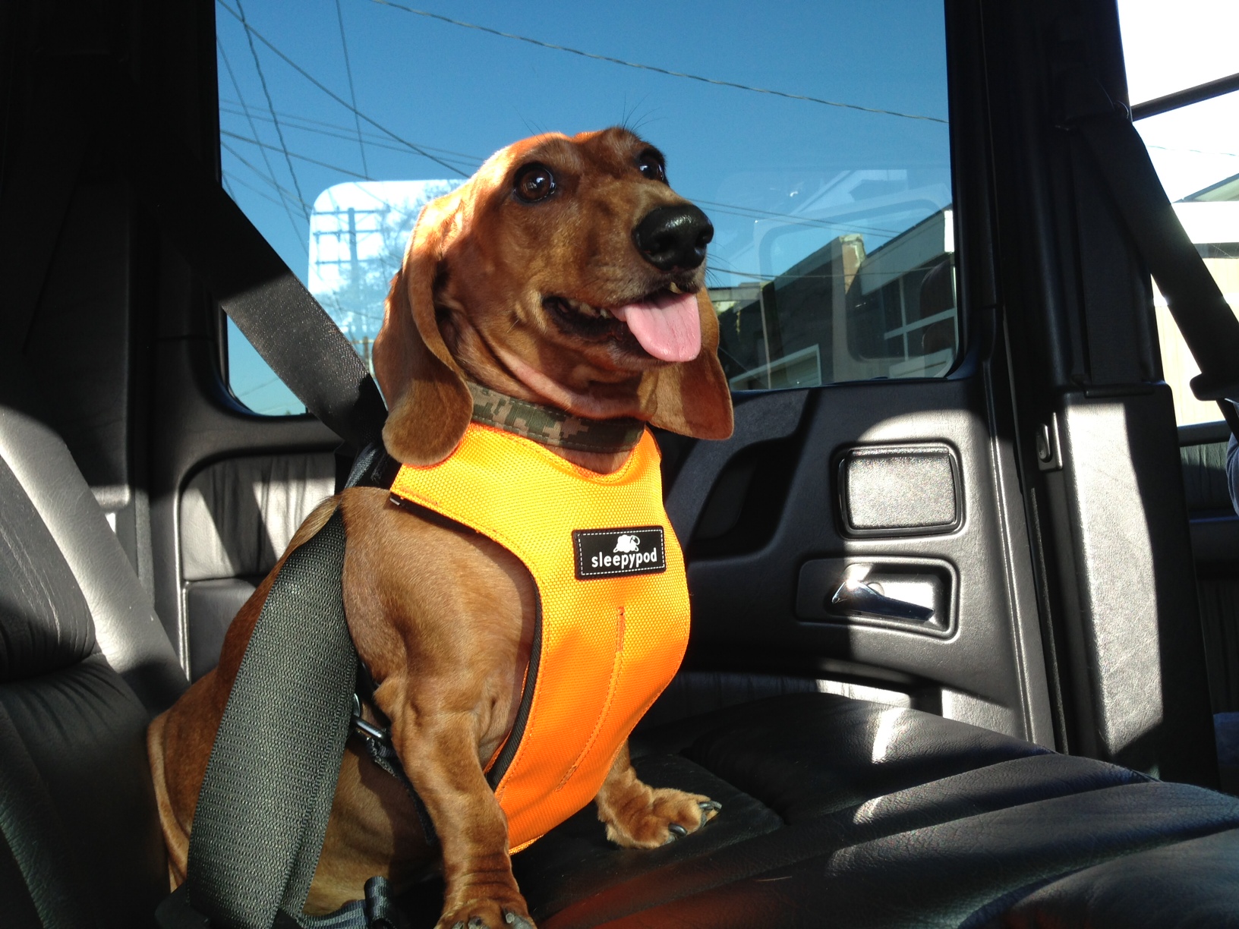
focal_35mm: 33
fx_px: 1181
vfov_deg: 42.9
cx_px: 620
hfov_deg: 55.4
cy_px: 464
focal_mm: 4.13
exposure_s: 1/126
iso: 50
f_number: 2.4
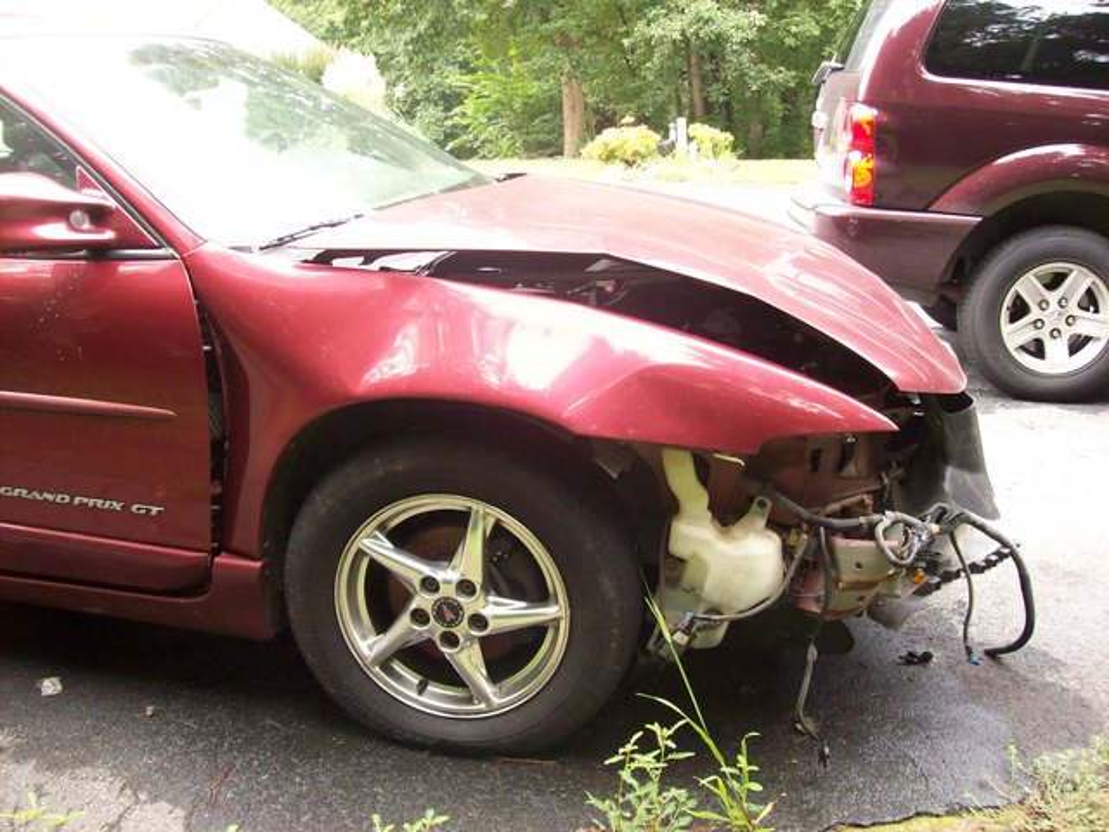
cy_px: 416
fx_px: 1153
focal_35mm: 36
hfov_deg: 51.4
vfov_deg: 39.7
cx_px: 554
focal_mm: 6
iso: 200
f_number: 2.7
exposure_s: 1/69.2
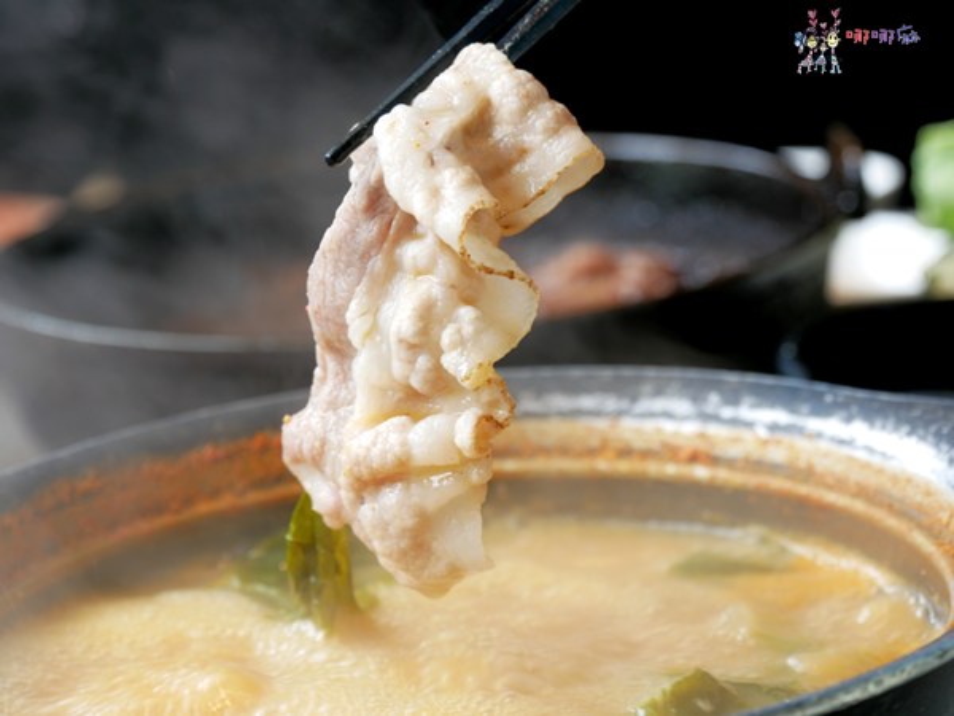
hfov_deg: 17.9
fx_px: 3032
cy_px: 358
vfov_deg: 13.5
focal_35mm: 110
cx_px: 477
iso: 200
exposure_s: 1/50
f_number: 5.6
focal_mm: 55
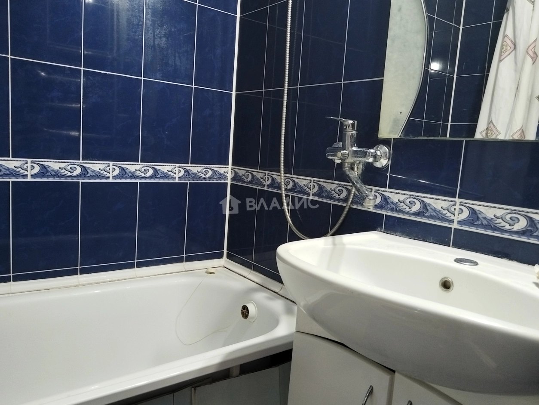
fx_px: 405
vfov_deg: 53.1
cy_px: 202
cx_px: 270
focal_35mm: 26
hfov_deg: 67.3
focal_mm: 4.95
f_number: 1.9
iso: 1480
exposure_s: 1/33.3
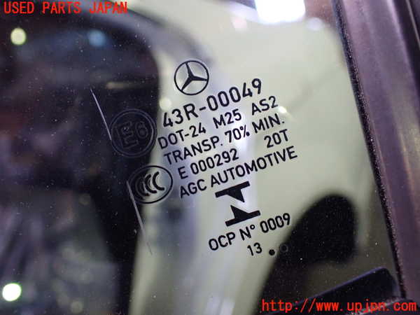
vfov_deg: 46.8
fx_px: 364
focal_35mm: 30
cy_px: 158
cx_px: 210
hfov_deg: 60.0
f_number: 2.3
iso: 800
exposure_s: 1/40
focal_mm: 5.4
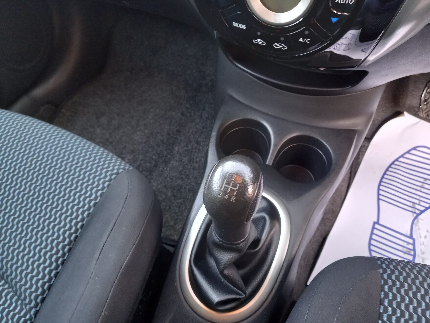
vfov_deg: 54.9
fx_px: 311
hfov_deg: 69.4
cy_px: 162
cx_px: 215
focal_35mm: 25
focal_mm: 4.6
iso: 400
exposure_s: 1/24
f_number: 2
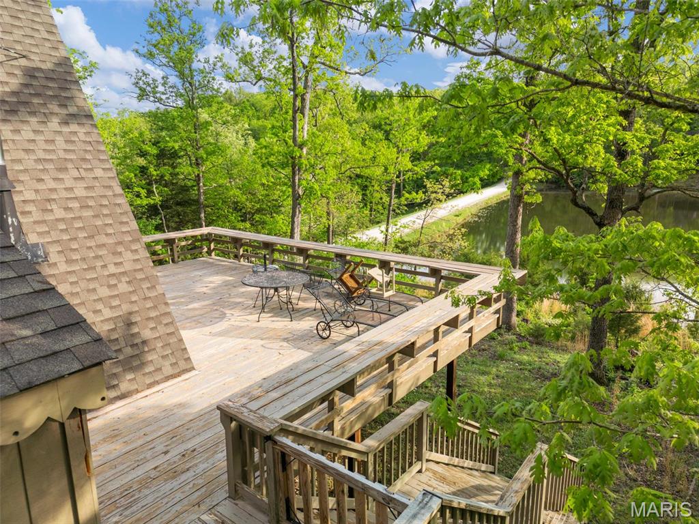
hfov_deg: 71.6
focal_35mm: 24
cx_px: 350
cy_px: 262
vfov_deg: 56.8
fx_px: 485
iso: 100
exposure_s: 1/250
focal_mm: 6.72
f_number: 1.7
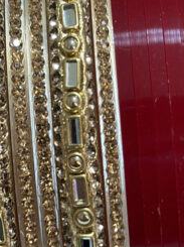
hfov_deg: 9.4
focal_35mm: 157
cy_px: 47
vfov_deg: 12.5
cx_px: 108
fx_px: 1116
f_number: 1.78
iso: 320
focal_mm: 6.86
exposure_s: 1/33
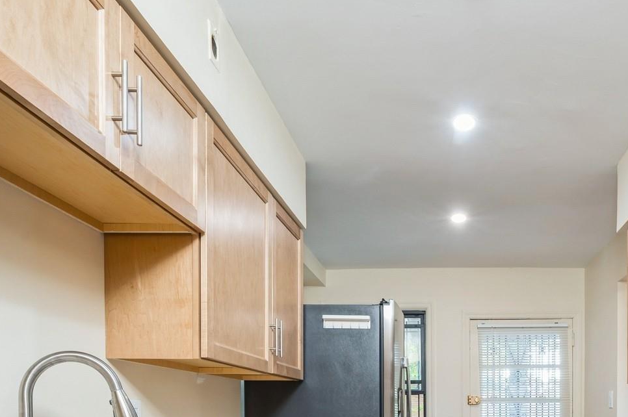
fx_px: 505
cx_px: 438
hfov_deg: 61.5
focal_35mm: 29
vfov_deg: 39.0
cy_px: 429
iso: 200
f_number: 11
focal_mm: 14
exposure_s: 1/3
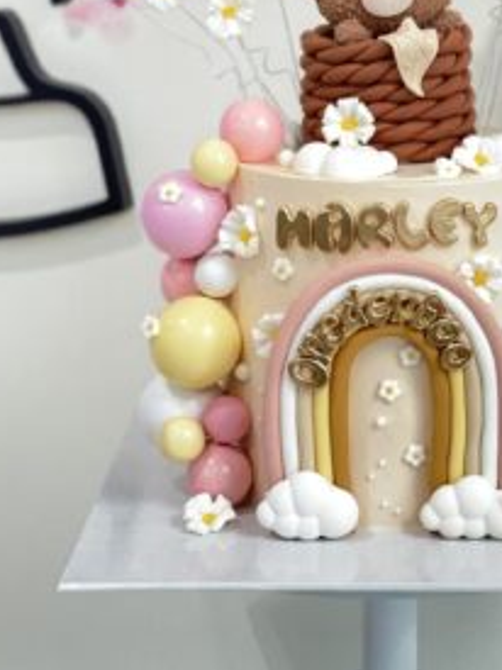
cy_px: 111
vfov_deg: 15.8
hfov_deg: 11.9
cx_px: 378
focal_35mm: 124
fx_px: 2400
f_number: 2.2
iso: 125
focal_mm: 7.5
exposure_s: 1/33
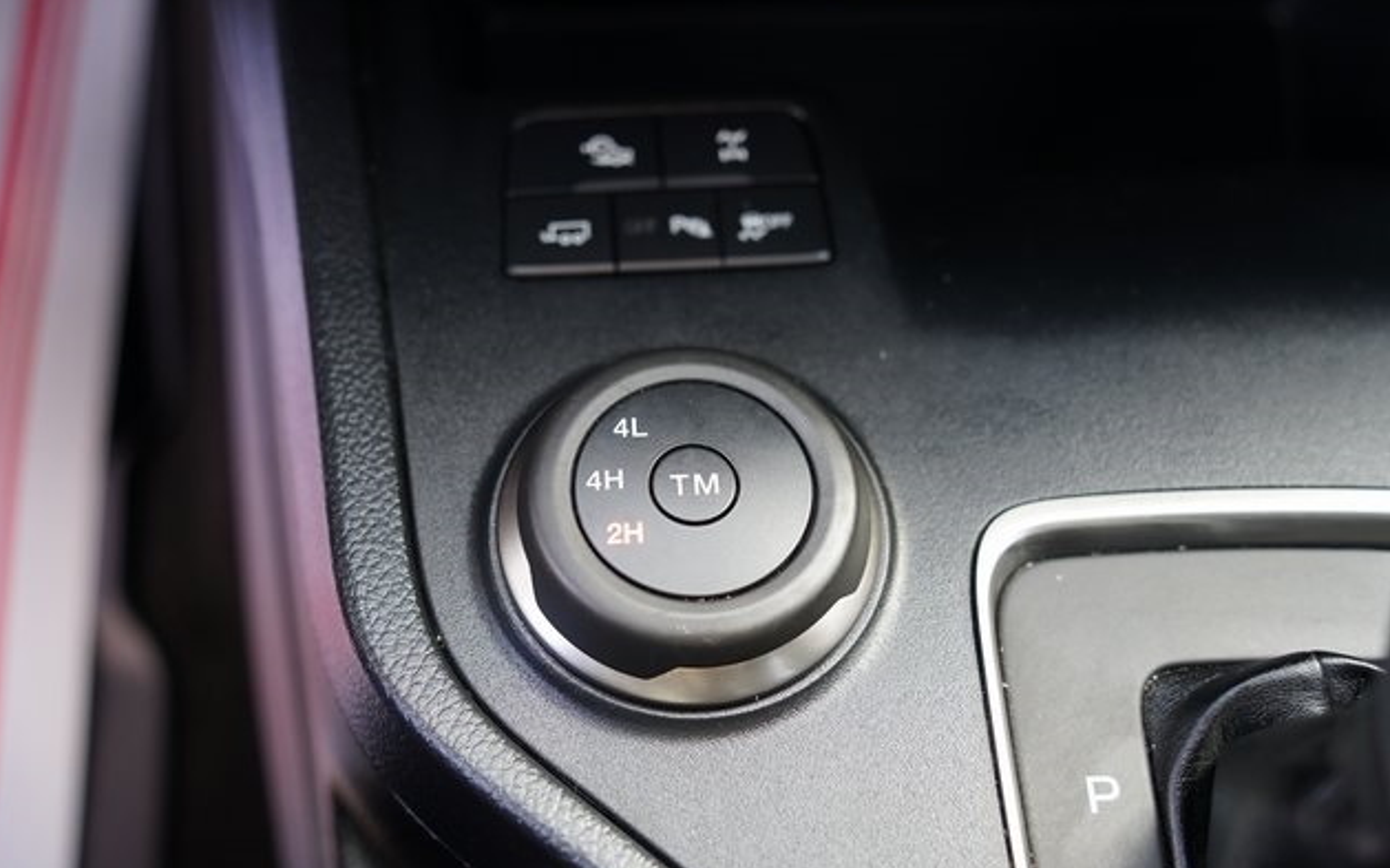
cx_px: 685
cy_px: 447
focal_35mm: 55
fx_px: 2083
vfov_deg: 23.5
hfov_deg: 36.9
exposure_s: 1/60
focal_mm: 53
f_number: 4
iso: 800
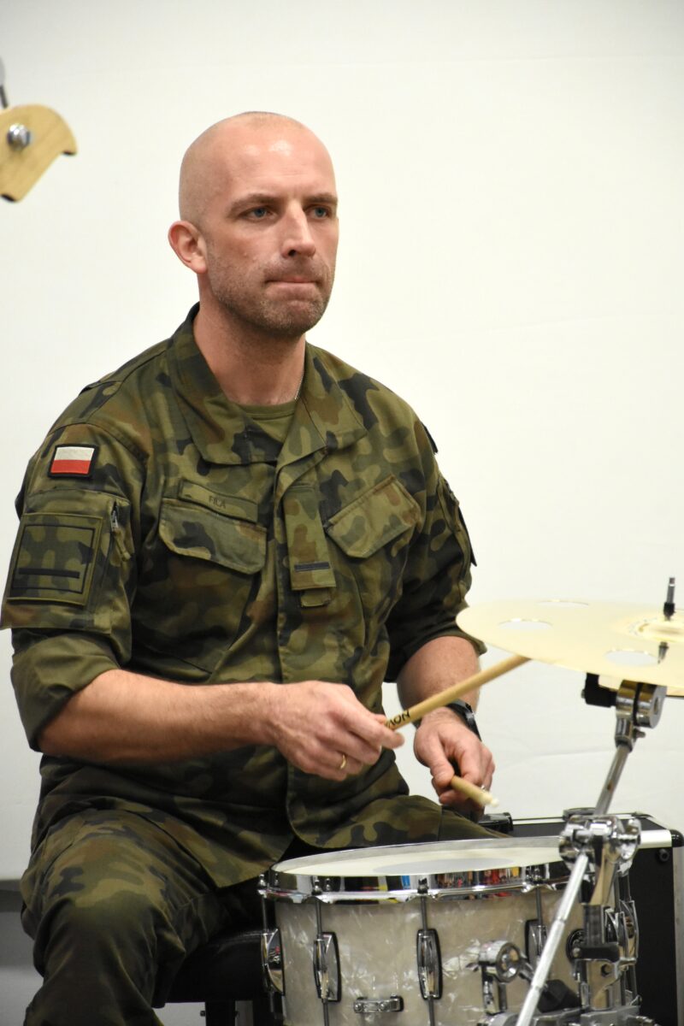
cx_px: 342
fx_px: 5985
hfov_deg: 6.5
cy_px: 513
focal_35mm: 210
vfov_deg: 9.8
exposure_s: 1/125
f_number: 5.6
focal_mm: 140
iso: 4500
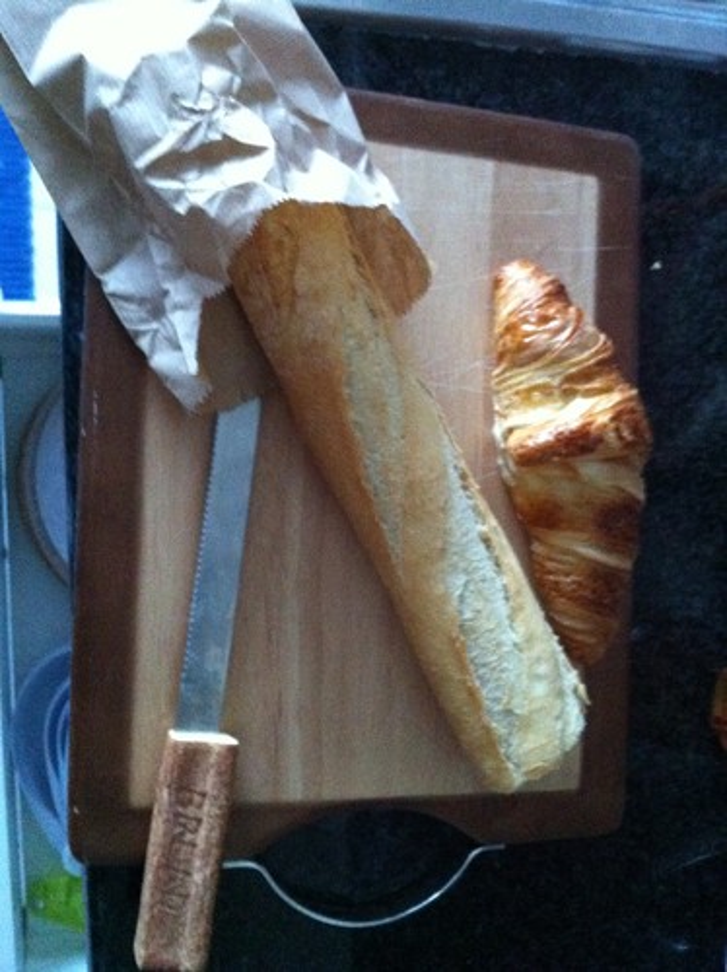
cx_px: 364
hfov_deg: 40.6
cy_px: 486
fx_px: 982
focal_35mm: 35
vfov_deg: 52.7
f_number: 2.8
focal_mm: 3.85
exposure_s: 1/15
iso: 1000
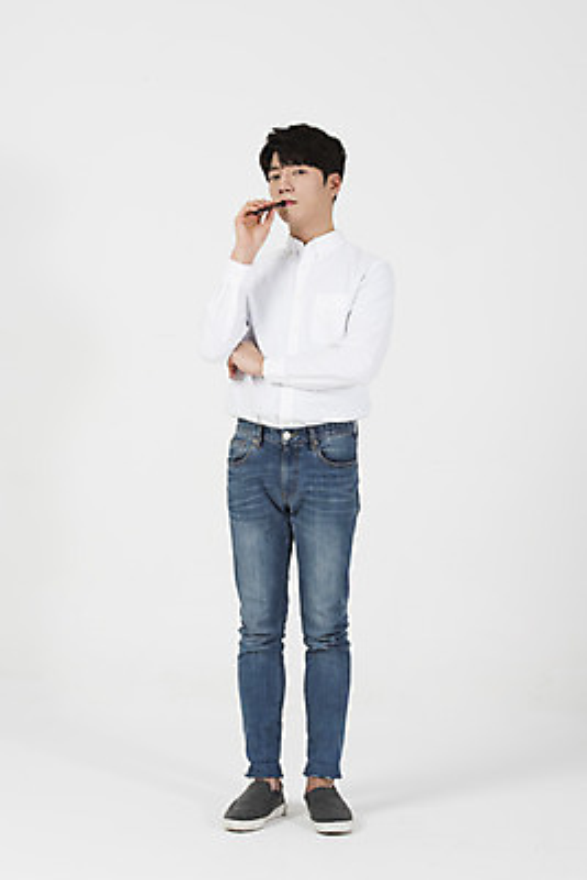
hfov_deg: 19.5
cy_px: 440
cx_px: 294
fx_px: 1710
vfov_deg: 28.8
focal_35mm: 70
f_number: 13
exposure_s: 1/125
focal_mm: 70
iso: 100
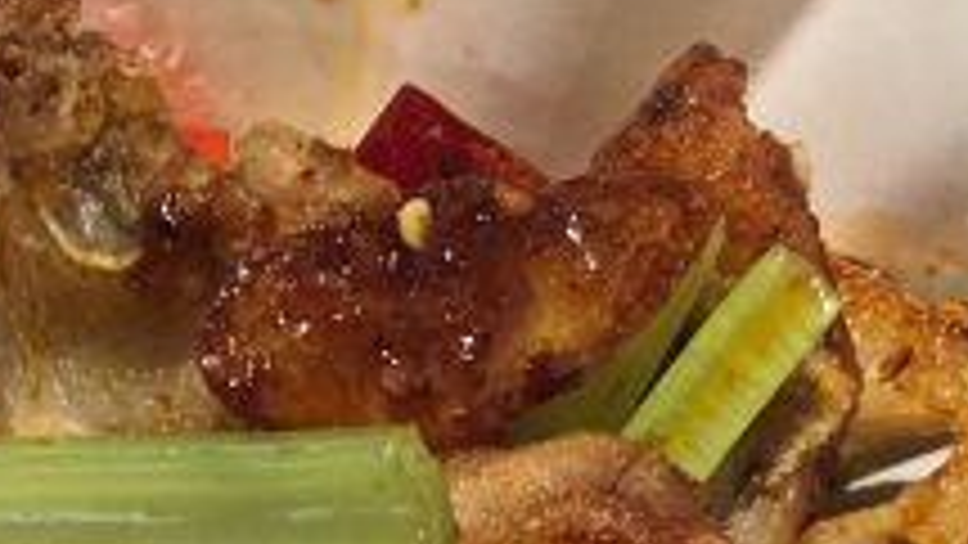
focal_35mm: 103
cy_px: 865
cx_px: 72
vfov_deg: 11.2
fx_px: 2644
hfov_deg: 20.3
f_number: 2.2
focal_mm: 4.15
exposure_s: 1/17
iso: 50
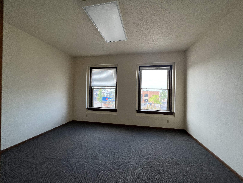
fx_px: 91
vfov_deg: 89.9
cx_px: 122
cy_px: 92
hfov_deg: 106.2
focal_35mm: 13
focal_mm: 1.57
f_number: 1.8
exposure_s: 1/99
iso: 64
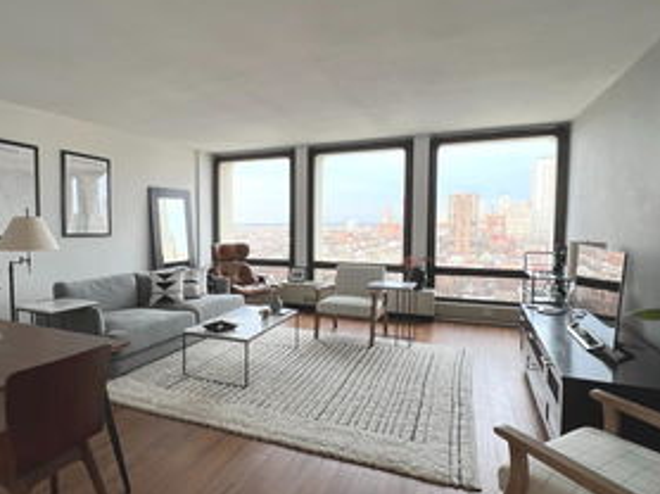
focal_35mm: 20
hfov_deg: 81.2
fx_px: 381
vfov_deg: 65.9
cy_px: 252
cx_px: 277
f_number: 1.8
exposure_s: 1/122
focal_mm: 1.57
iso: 32
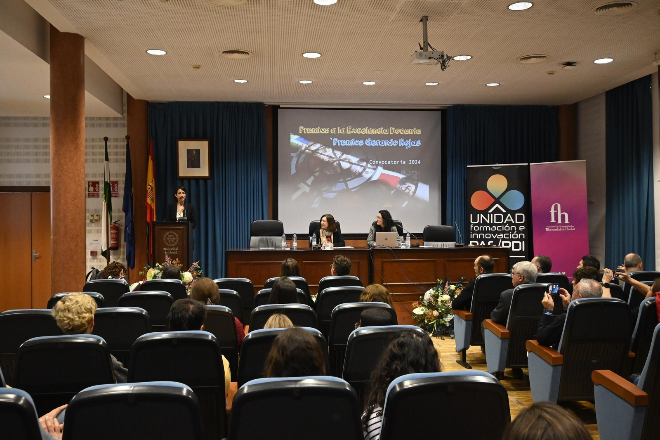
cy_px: 220
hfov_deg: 58.3
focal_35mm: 32
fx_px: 591
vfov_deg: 40.8
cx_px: 330
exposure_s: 1/125
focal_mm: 21.5
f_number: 5
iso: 5000
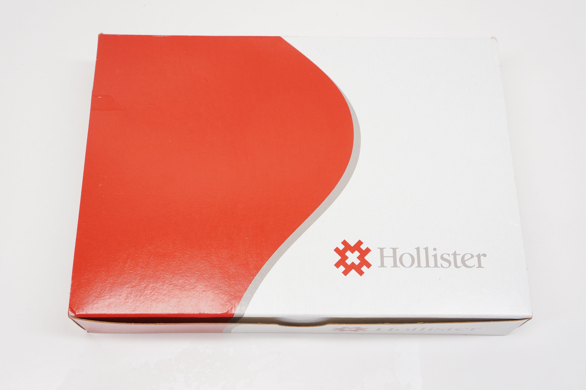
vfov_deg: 31.8
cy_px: 195
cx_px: 293
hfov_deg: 46.4
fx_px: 683
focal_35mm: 42
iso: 800
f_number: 7.1
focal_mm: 28
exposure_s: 1/100
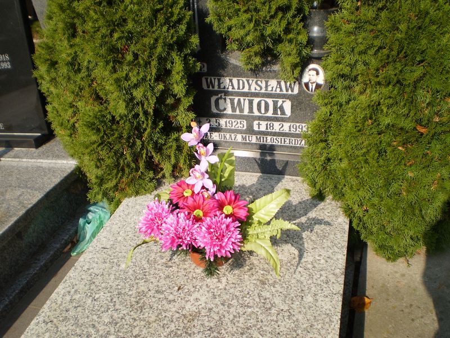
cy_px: 169
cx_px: 225
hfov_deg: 51.4
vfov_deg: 39.7
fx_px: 468
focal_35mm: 36
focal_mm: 6.3
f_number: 3.1
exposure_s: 1/800
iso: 64
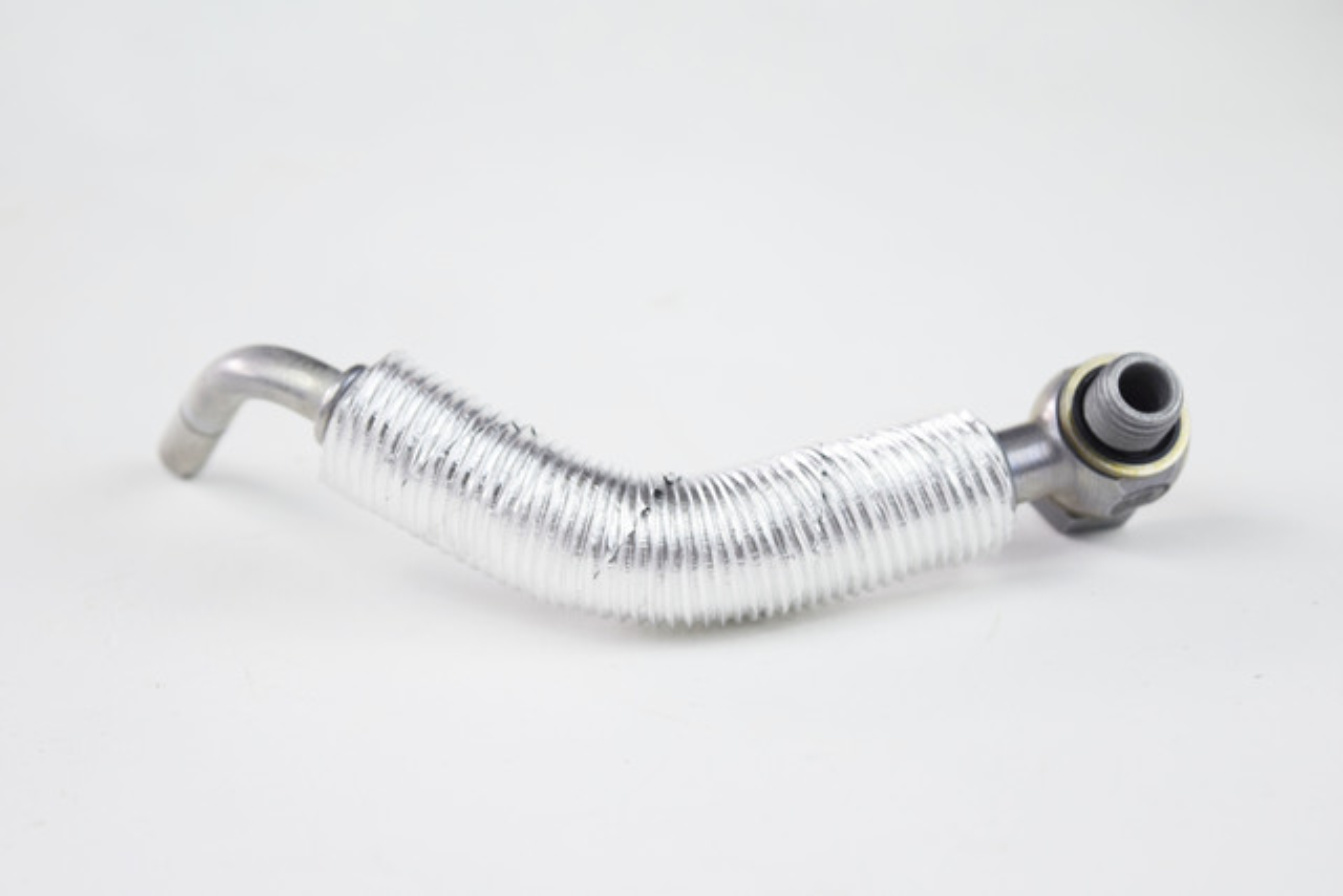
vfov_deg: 18.9
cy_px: 448
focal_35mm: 72
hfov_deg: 28.1
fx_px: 2686
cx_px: 672
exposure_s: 1/60
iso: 1100
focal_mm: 48
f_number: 5.3
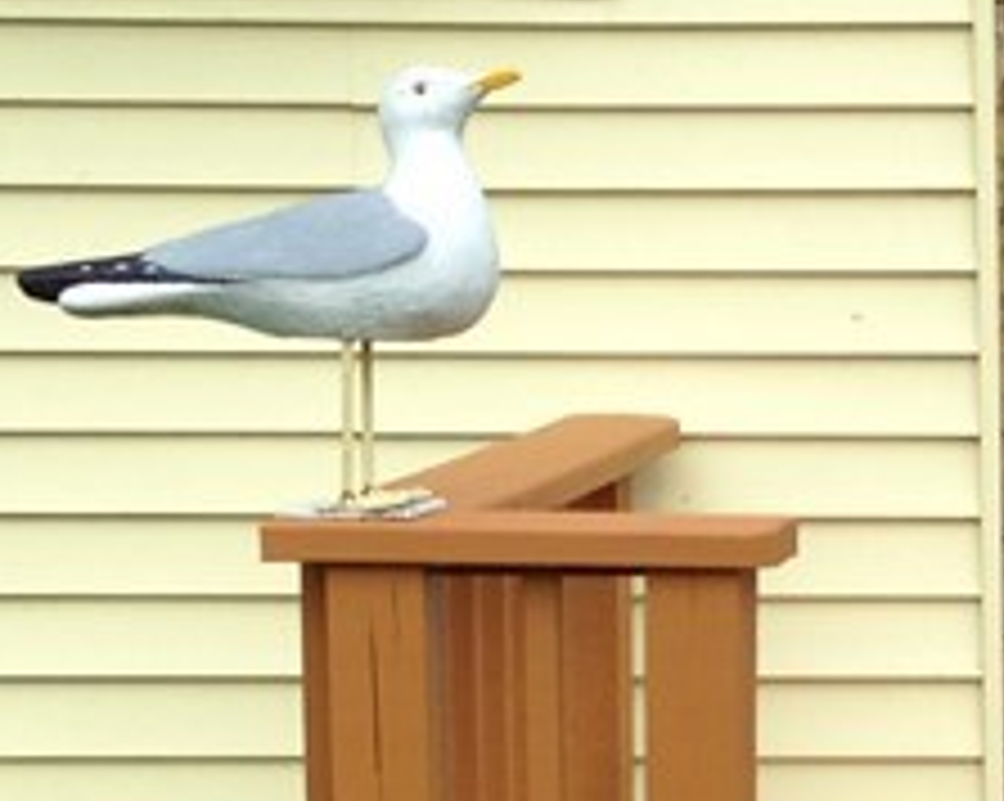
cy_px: 634
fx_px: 4394
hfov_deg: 12.4
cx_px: 1535
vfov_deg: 10.4
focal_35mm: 148
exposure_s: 1/1232
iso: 50
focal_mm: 4.12
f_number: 2.4
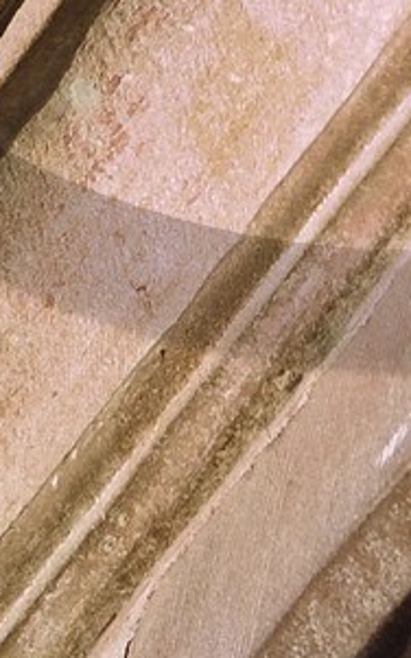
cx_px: 424
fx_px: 29119
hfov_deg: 0.8
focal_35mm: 1624
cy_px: -654
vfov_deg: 1.3
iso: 160
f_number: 6.3
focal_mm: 200
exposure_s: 3
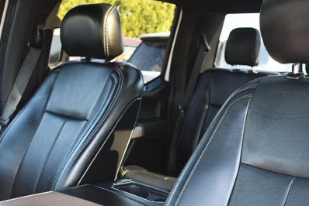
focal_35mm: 53
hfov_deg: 37.0
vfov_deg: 25.6
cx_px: 214
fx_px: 455
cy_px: 110
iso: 800
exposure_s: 1/160
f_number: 3.8
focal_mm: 22
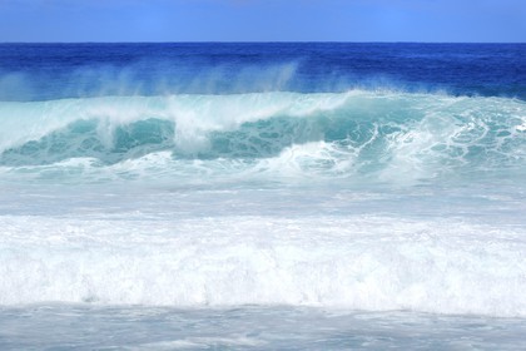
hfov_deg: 10.3
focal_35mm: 200
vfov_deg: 6.9
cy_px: 176
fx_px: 2922
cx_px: 263
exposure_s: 1/250
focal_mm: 200
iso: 200
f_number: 16
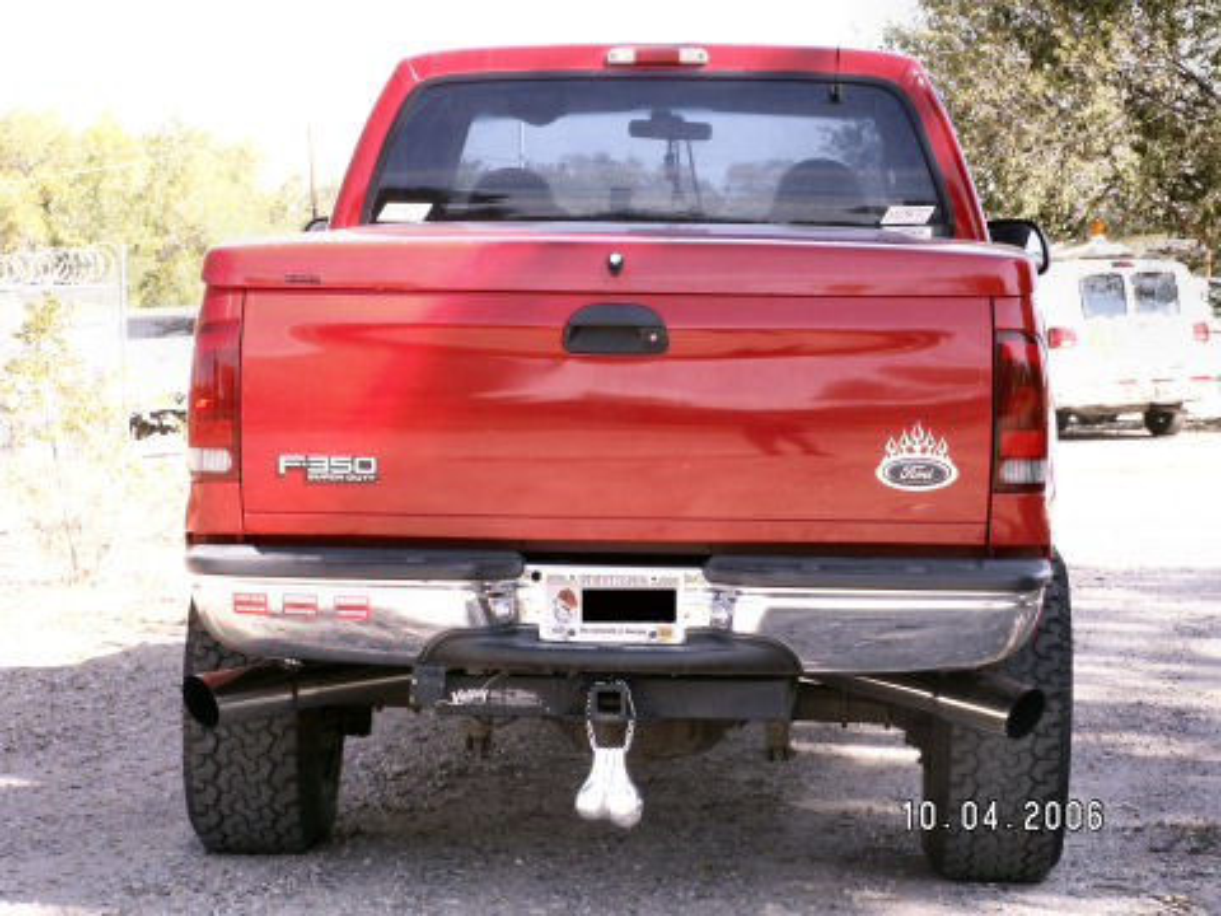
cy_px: 458
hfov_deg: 17.4
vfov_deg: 13.1
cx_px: 610
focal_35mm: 113
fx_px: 3986
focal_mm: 18.52
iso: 50
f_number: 7.1
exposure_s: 1/40
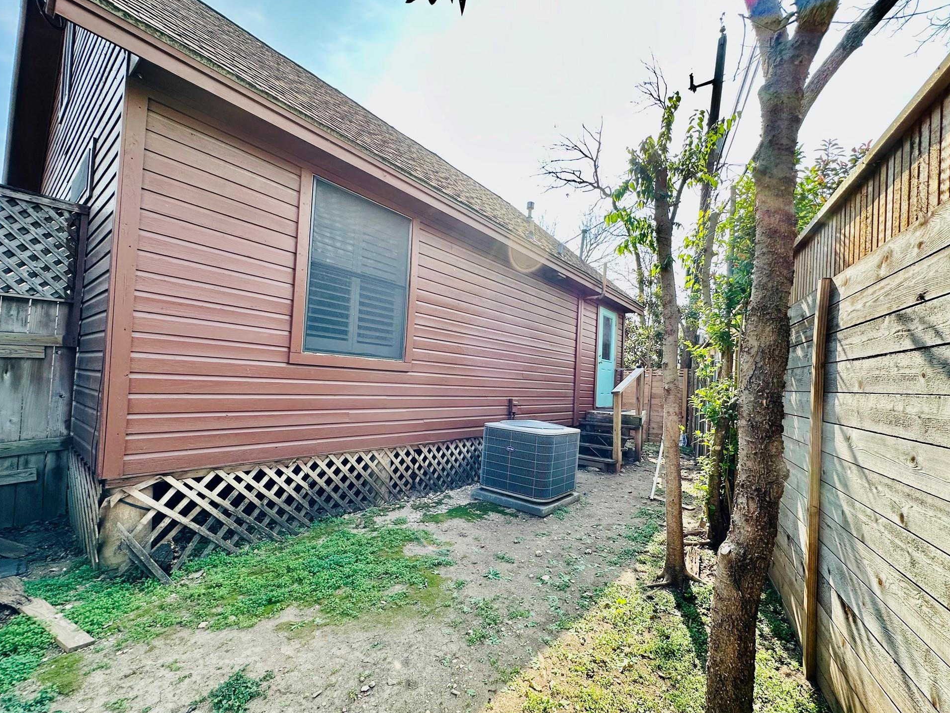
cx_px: 489
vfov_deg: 81.7
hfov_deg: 98.1
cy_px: 372
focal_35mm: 15
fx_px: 412
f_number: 2.2
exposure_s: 1/442
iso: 40
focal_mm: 2.22
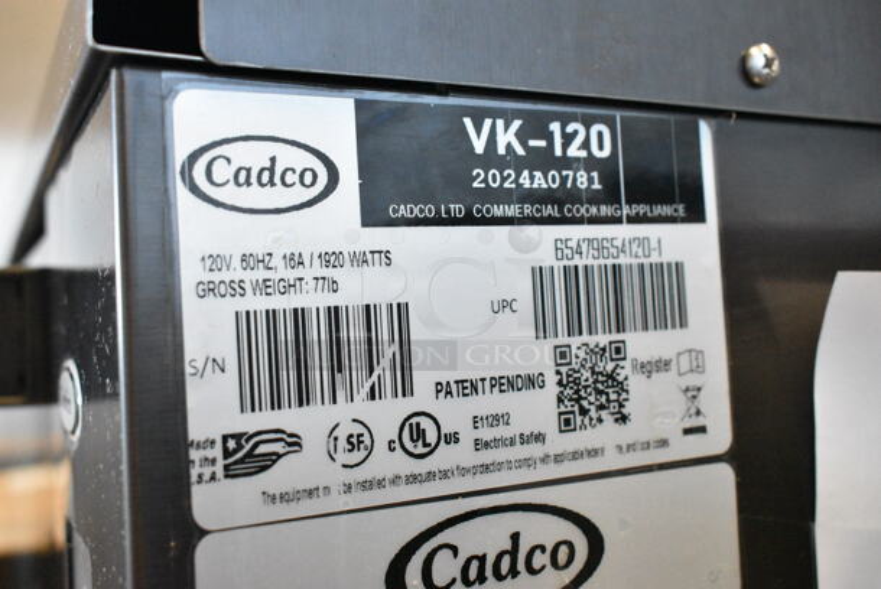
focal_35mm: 39
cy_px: 294
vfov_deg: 34.3
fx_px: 955
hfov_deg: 49.5
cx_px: 440
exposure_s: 1/200
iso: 6400
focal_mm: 26
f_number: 7.1
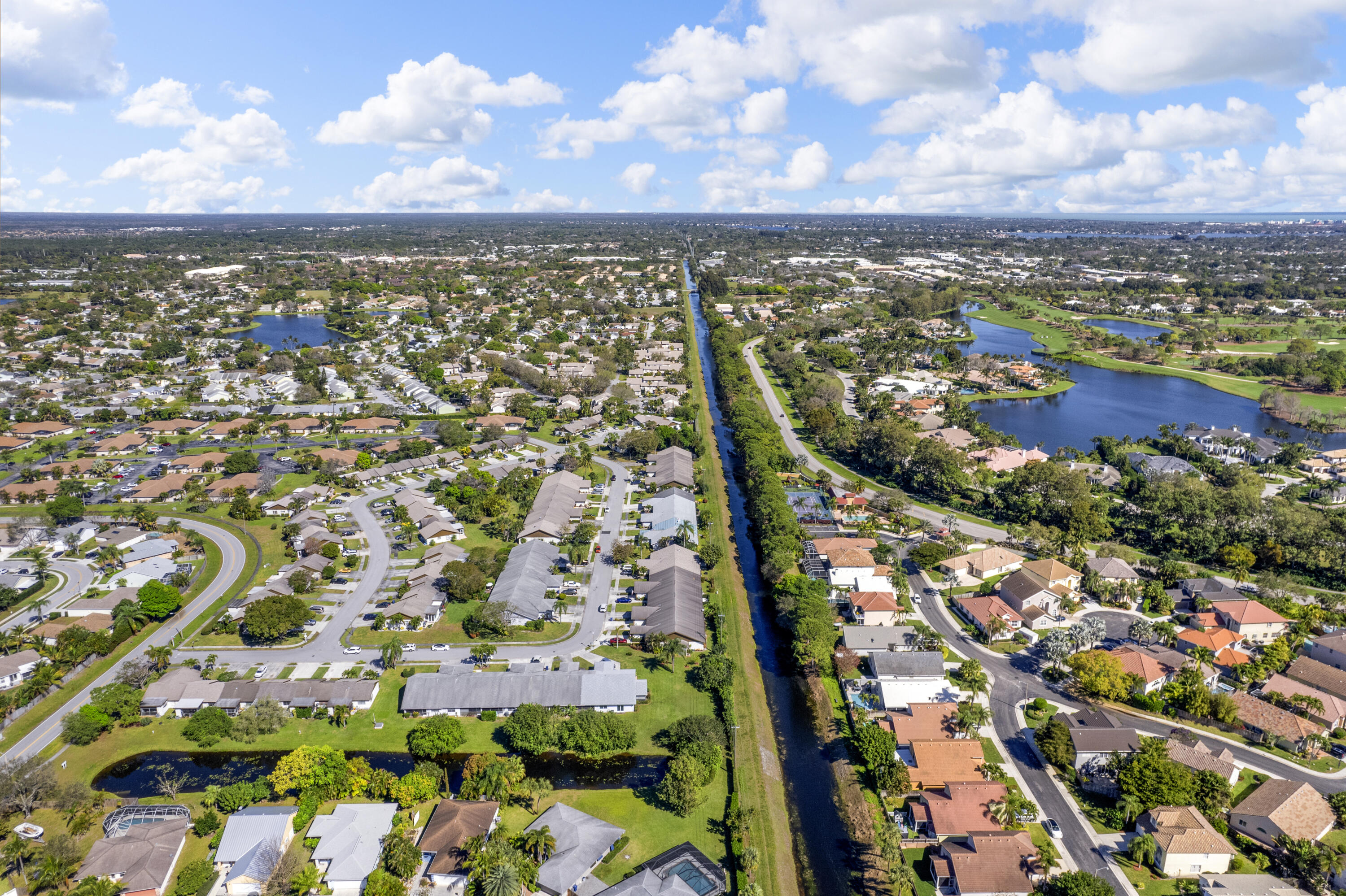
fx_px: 822
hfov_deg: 78.6
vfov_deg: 57.2
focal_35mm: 22
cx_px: 673
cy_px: 448
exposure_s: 1/2000
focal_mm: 8.38
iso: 100
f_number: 2.8
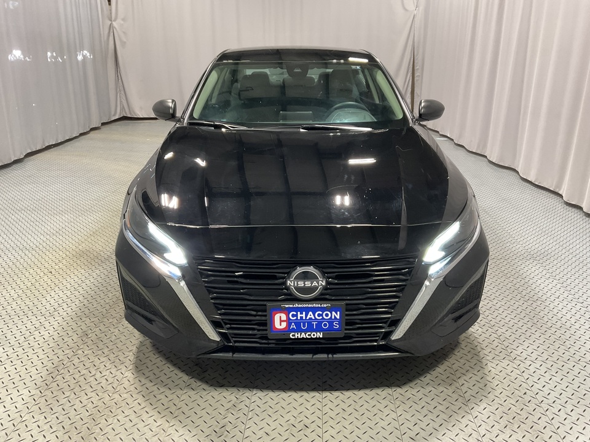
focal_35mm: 29
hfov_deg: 61.7
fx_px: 494
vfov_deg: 48.2
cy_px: 221
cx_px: 295
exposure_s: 1/60
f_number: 1.8
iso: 100
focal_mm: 3
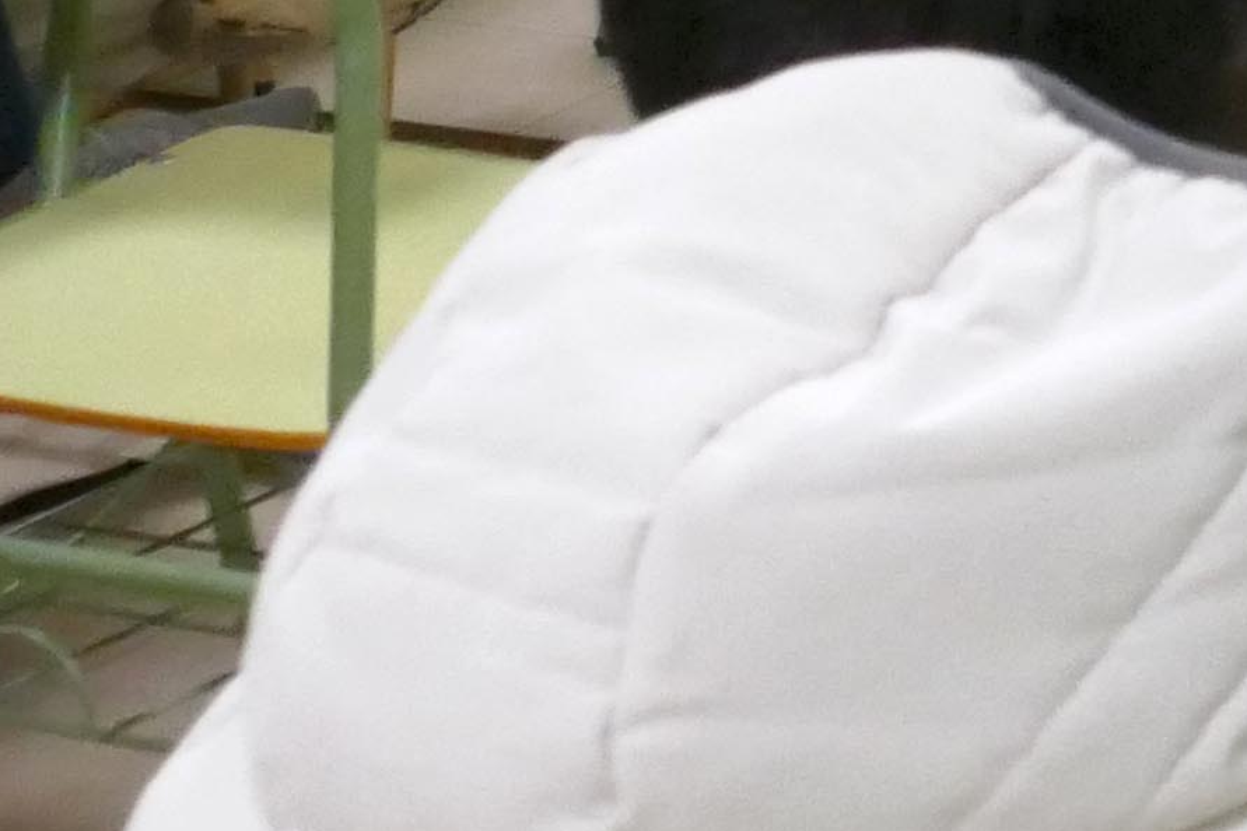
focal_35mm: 221
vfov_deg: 6.1
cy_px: -830
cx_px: 2766
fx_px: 7655
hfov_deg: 8.6
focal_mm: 13.16
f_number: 3.9
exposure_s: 1/100
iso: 1600
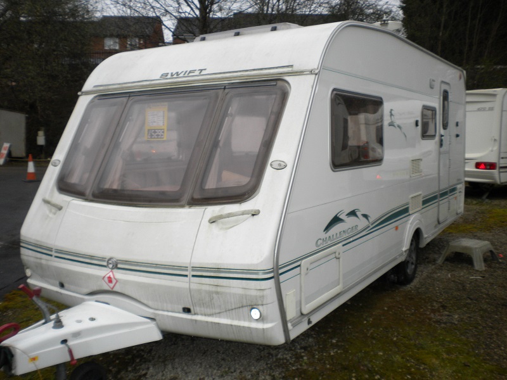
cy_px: 190
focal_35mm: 35
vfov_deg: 40.7
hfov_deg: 52.6
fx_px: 513
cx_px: 254
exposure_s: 1/242
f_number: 4.6
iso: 113
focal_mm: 6.3
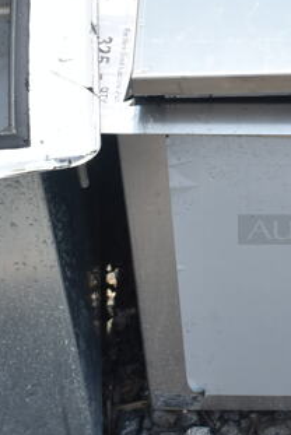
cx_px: 395
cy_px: 171
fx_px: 1651
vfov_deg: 15.0
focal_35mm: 136
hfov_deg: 9.9
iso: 100
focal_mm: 31
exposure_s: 1/200
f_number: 9
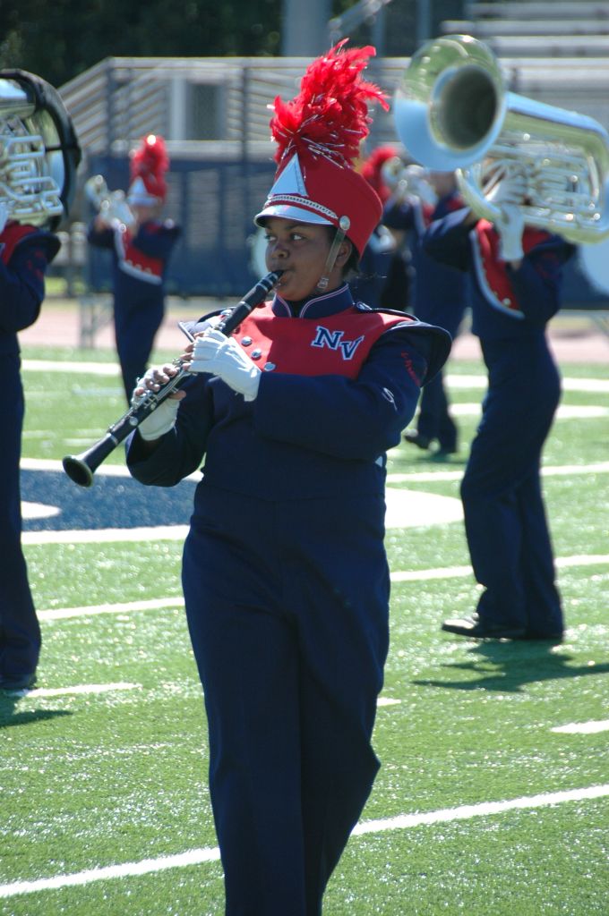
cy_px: 458
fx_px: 7633
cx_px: 304
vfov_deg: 6.9
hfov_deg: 4.6
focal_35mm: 300
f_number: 5.6
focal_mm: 200
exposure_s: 1/400
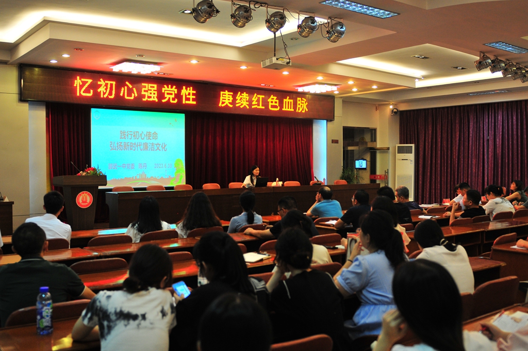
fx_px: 527
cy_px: 176
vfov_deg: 36.8
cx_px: 264
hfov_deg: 53.2
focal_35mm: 36
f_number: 2.8
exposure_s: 1/100
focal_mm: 24
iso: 560
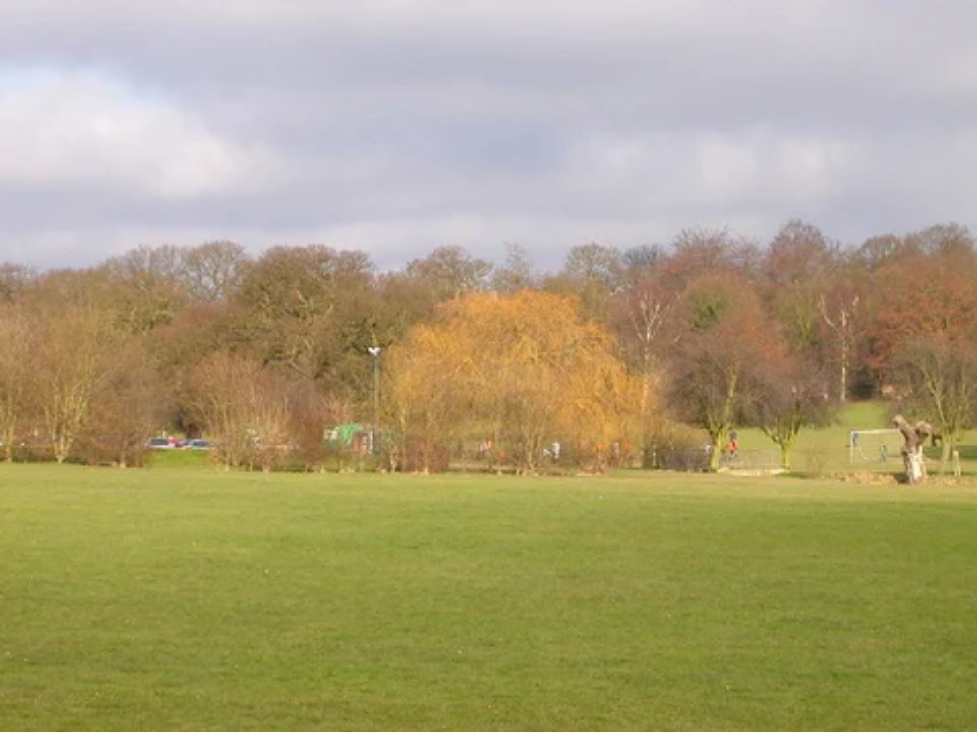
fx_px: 3133
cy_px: 366
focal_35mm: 111
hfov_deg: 17.7
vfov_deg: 13.3
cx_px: 488
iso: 100
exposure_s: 1/294
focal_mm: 16.8
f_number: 4.8
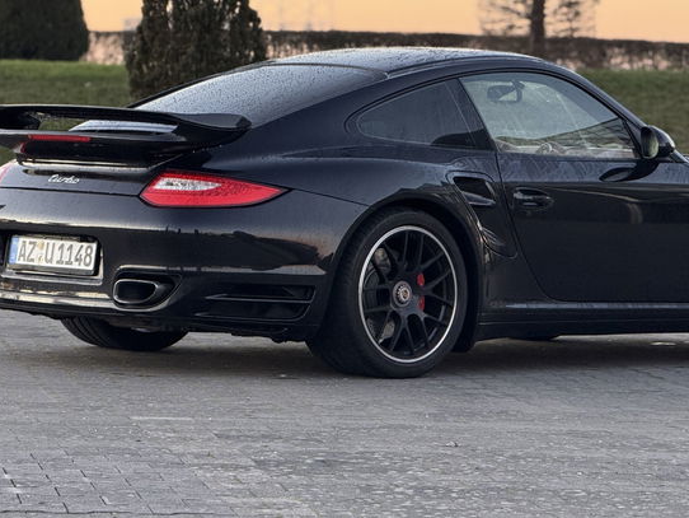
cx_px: 425
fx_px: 3385
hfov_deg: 11.6
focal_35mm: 170
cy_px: 204
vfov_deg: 8.7
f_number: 2.8
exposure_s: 1/99
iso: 160
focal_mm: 15.66
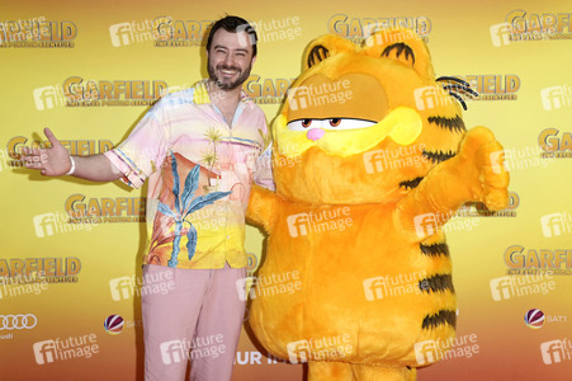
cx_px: 286
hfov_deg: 34.5
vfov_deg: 23.3
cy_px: 190
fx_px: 921
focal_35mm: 58
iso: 640
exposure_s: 1/250
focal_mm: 58
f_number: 5.6
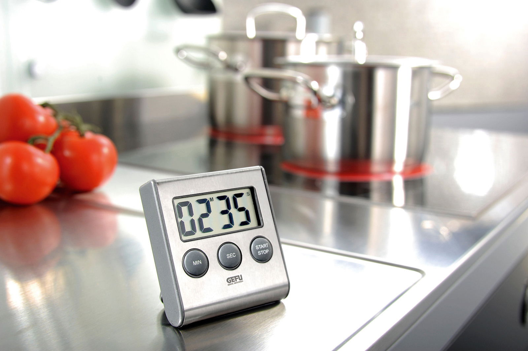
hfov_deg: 39.6
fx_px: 733
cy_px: 176
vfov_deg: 27.0
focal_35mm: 50
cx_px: 264
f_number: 7.1
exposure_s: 1/250
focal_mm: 50
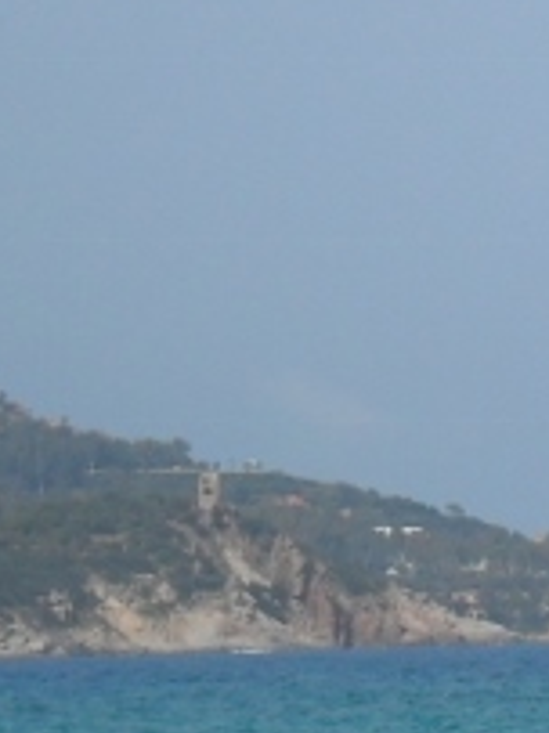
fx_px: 8997
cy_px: 524
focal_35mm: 425
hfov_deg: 3.5
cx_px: 1228
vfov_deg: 4.7
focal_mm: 19.6
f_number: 5
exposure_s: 1/1000
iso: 100
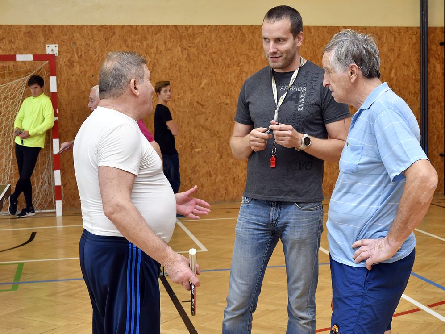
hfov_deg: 32.7
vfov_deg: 24.8
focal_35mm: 59
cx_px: 234
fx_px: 759
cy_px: 167
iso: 1250
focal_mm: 34
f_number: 6.3
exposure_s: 1/200
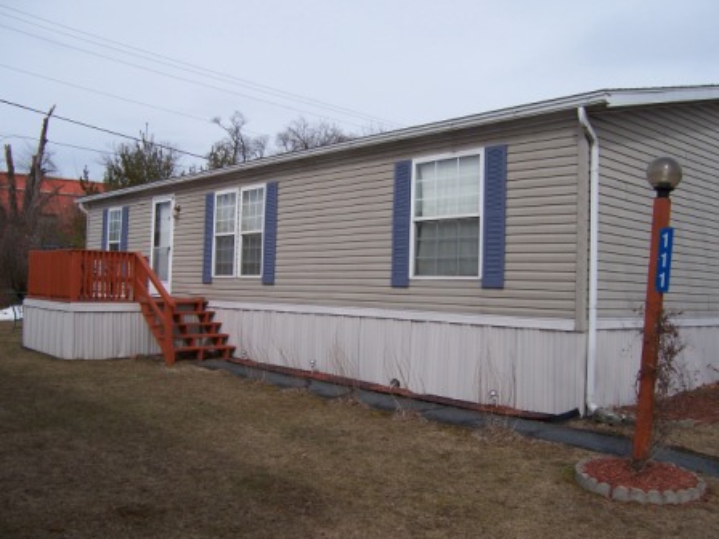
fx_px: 685
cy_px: 270
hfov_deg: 55.4
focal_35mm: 33
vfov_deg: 42.9
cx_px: 360
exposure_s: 1/750
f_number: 4
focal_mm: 5.5
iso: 80
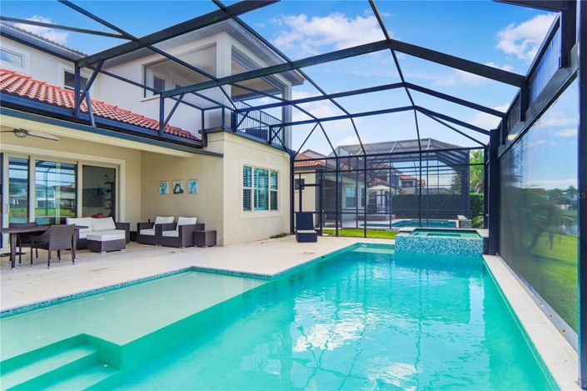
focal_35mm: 18
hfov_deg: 90.0
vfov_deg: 67.3
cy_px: 196
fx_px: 293
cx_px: 294
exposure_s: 1/200
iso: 100
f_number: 5
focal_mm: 12
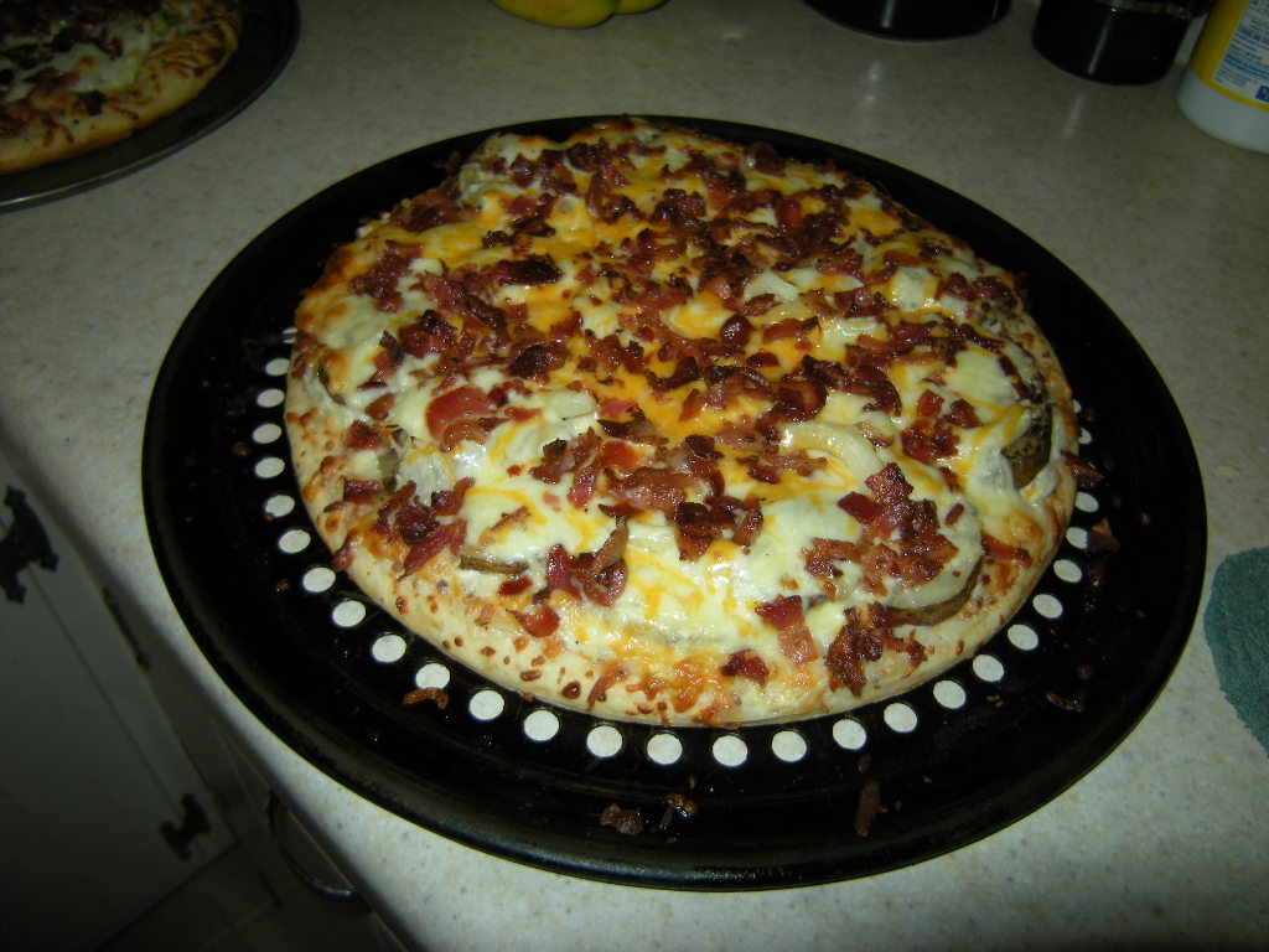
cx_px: 634
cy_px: 476
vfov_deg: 49.7
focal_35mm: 28
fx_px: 1026
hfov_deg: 63.4
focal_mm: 4.7
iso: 64
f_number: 2.8
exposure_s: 1/60
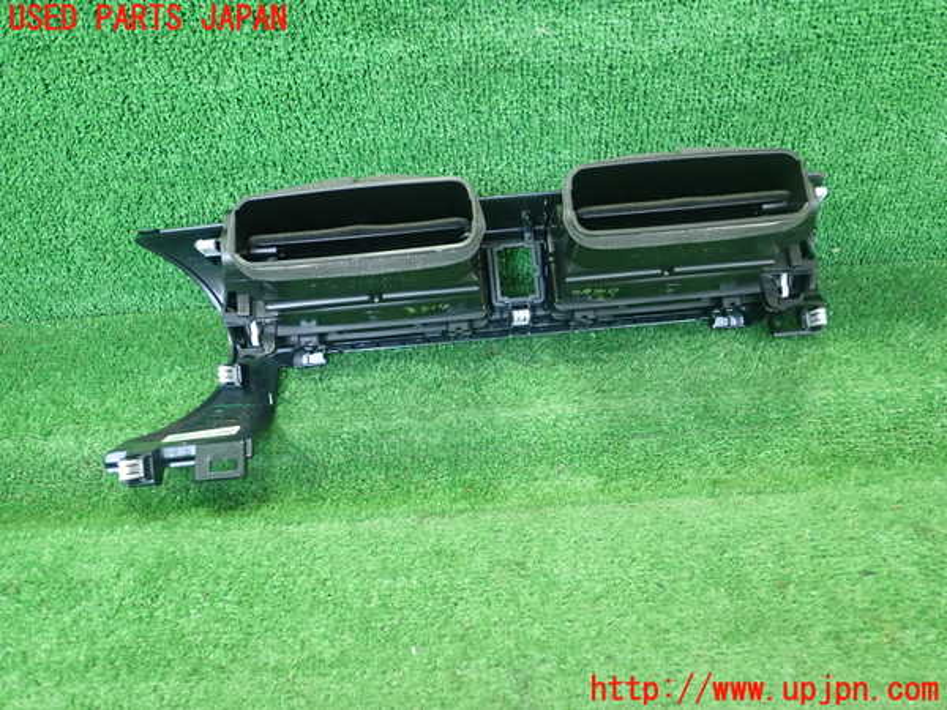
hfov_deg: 60.0
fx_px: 821
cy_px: 355
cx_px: 474
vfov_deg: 46.8
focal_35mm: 30
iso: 500
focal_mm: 5.5
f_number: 2.3
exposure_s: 1/125
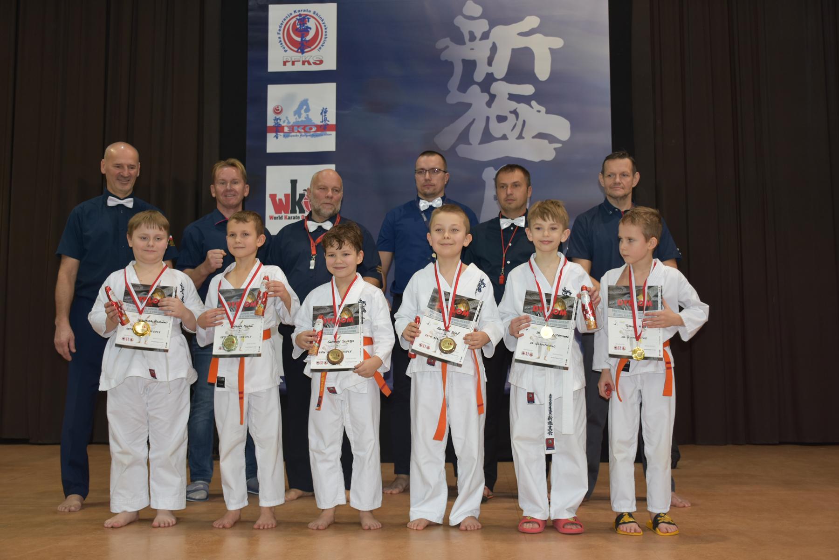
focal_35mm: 39
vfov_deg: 34.2
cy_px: 280
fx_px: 909
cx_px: 420
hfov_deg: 49.5
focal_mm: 26
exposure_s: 1/30
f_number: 3.8
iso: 360
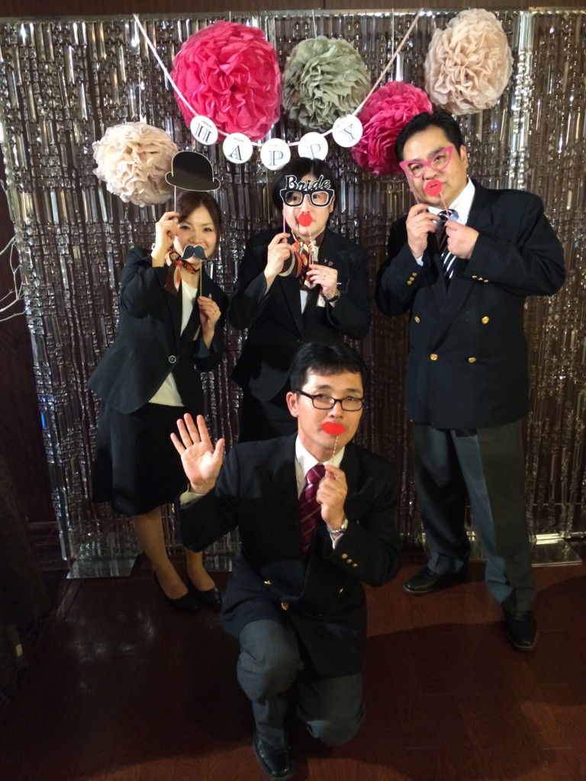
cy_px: 390
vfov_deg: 60.0
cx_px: 293
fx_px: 677
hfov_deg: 46.8
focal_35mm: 30
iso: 320
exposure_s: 1/20
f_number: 2.2
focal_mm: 4.12
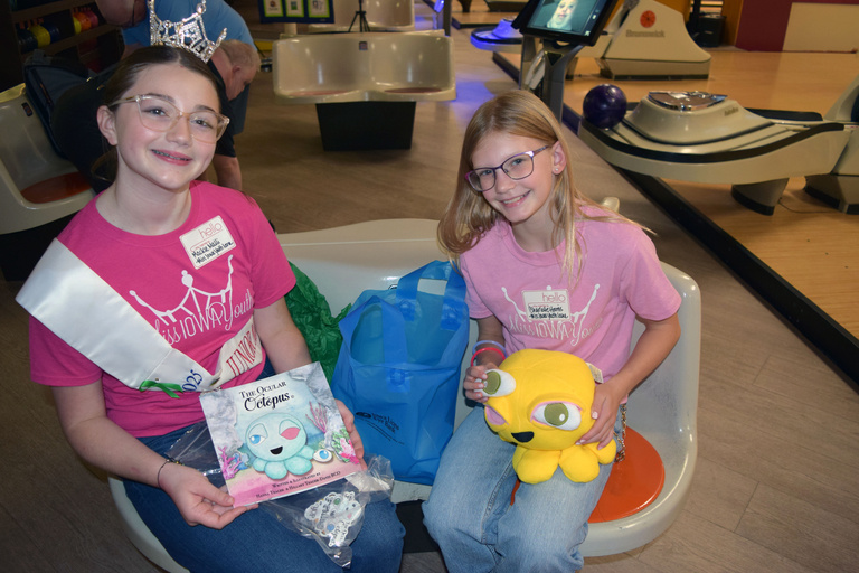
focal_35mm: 27
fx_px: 644
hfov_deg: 67.4
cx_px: 430
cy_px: 286
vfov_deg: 47.9
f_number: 3.5
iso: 800
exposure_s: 1/60
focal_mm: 18
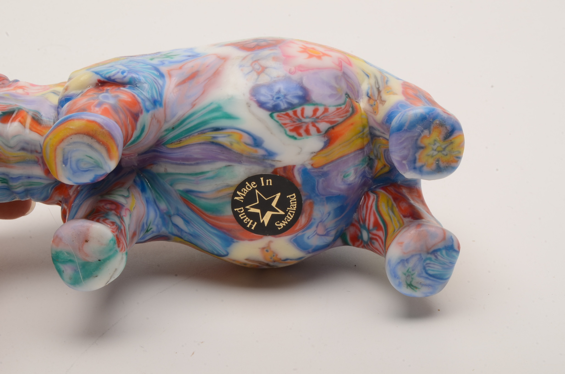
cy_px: 187
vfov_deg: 20.1
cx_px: 282
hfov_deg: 29.9
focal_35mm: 68
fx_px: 1057
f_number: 32
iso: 100
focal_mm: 45
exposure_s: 1/160
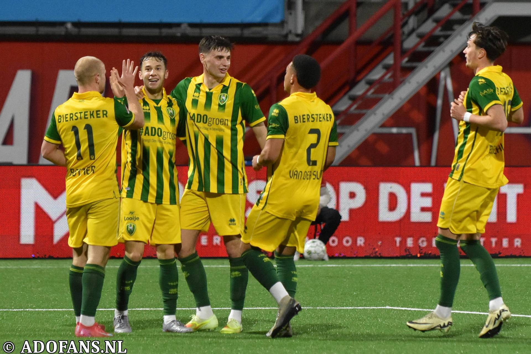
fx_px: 3429
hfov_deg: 8.9
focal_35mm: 232
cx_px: 266
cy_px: 177
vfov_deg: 5.9
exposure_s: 1/640
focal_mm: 155
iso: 2000
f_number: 2.8
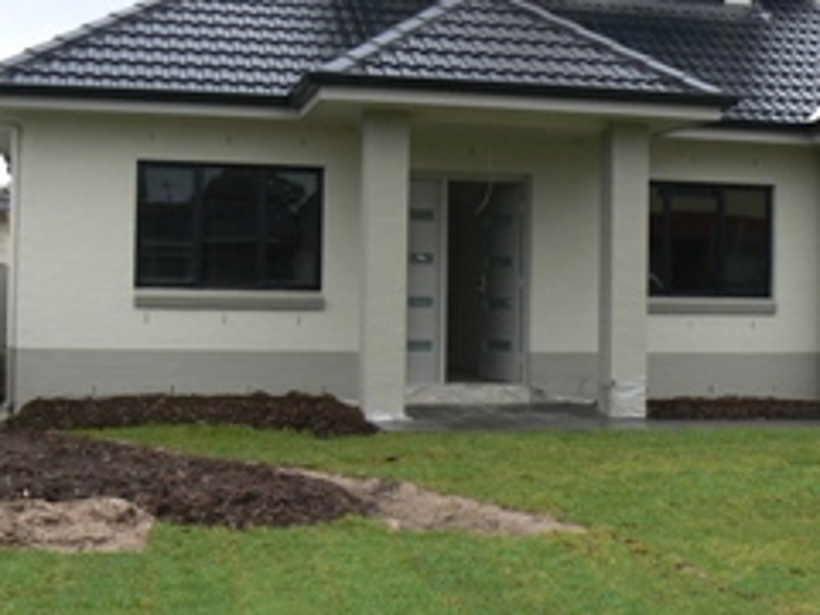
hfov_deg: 32.0
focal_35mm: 60
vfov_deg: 24.4
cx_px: 519
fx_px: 1421
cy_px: 236
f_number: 4
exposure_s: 1/50
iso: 80
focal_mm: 6
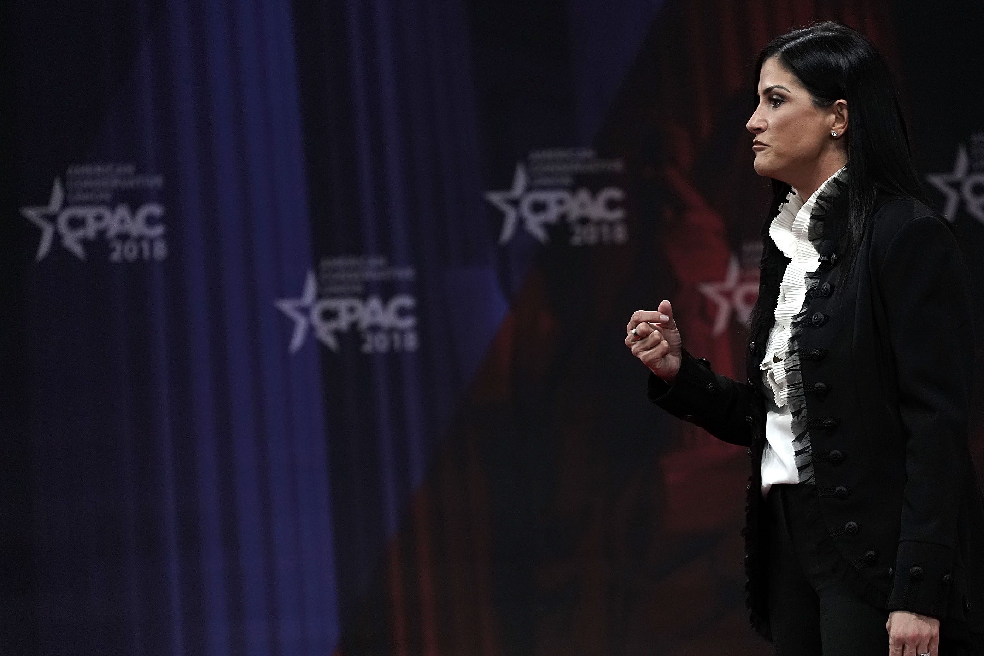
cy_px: 339
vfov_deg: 3.2
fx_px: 11780
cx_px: 507
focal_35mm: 431
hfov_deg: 4.8
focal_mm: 400
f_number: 5.6
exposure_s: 1/1000
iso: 3200
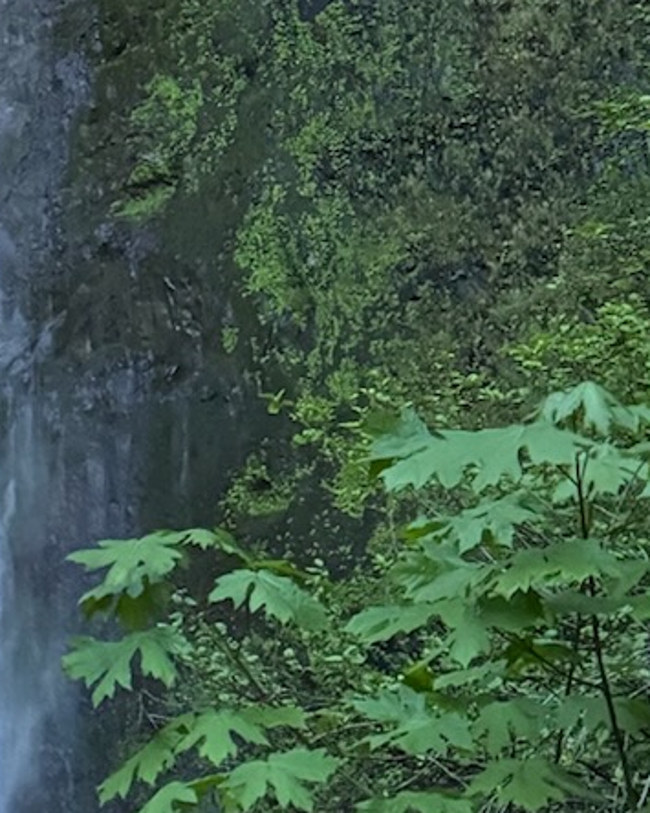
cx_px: -379
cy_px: -194
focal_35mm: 108
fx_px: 2598
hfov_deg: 13.3
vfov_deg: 16.9
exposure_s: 1/49
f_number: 1.78
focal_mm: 6.76
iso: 800
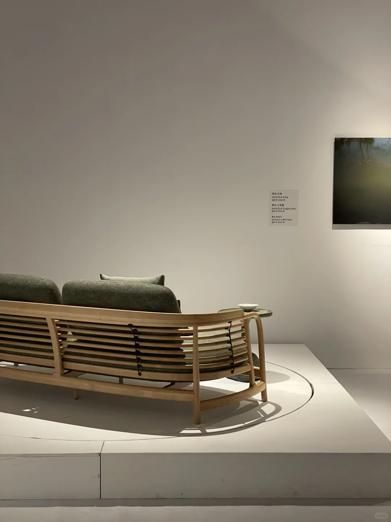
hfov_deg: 28.0
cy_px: 261
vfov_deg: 36.8
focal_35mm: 52
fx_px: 783
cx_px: 196
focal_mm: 6
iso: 500
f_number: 2
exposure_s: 1/50
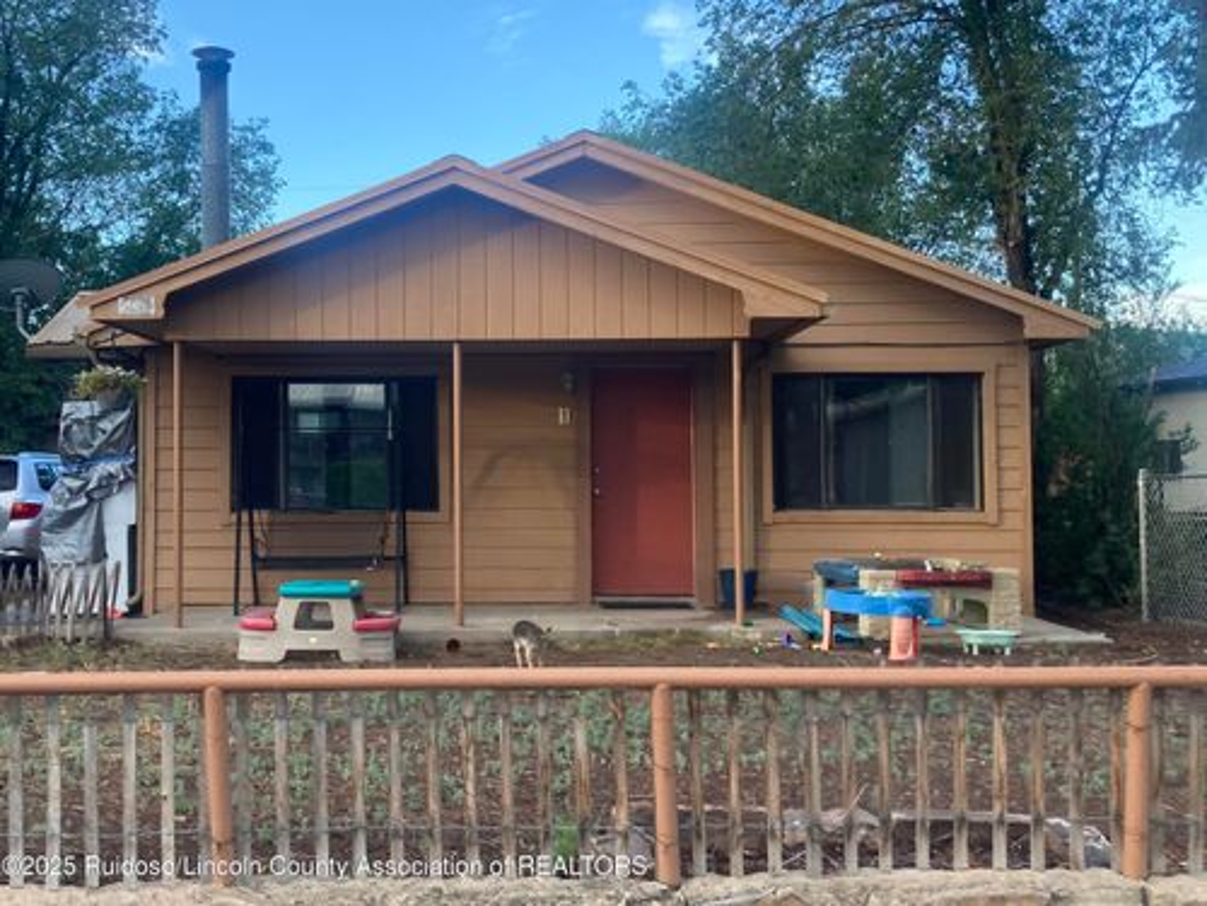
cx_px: 604
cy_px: 453
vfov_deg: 49.7
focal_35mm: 28
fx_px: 976
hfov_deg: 63.4
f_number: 1.8
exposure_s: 1/121
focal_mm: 3.99
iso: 32
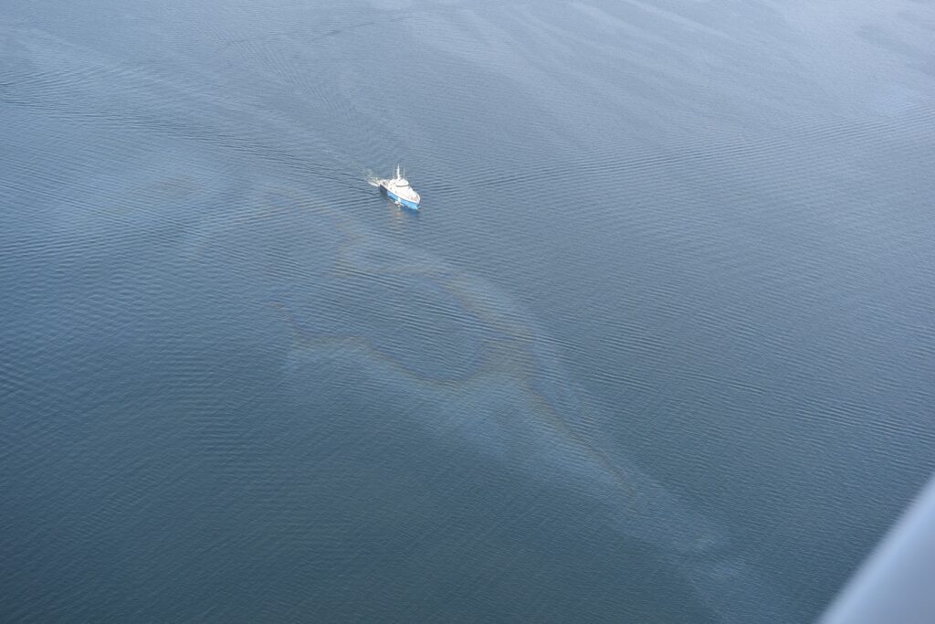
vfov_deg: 19.5
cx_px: 468
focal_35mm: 70
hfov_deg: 28.8
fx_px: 1818
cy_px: 312
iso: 400
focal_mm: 70
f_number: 6.3
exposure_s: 1/640
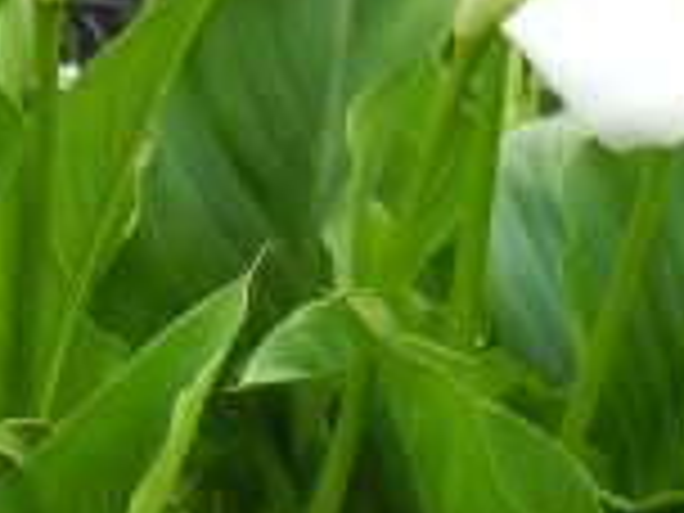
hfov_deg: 9.7
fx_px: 3991
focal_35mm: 202
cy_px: 634
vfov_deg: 7.3
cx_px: 22
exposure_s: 1/250
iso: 162
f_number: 3.5
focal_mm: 5.4
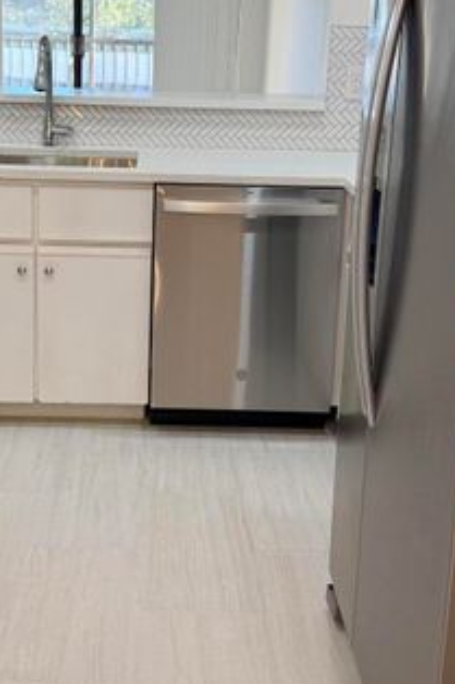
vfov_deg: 37.3
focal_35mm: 53
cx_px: 157
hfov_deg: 25.4
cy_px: 256
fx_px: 1006
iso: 80
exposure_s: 1/120
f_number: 1.78
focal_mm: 6.76
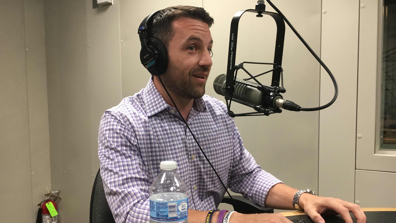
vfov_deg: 36.6
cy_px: 131
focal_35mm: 32
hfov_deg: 61.0
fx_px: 336
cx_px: 196
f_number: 2.2
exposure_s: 1/30
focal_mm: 4.15
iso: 100
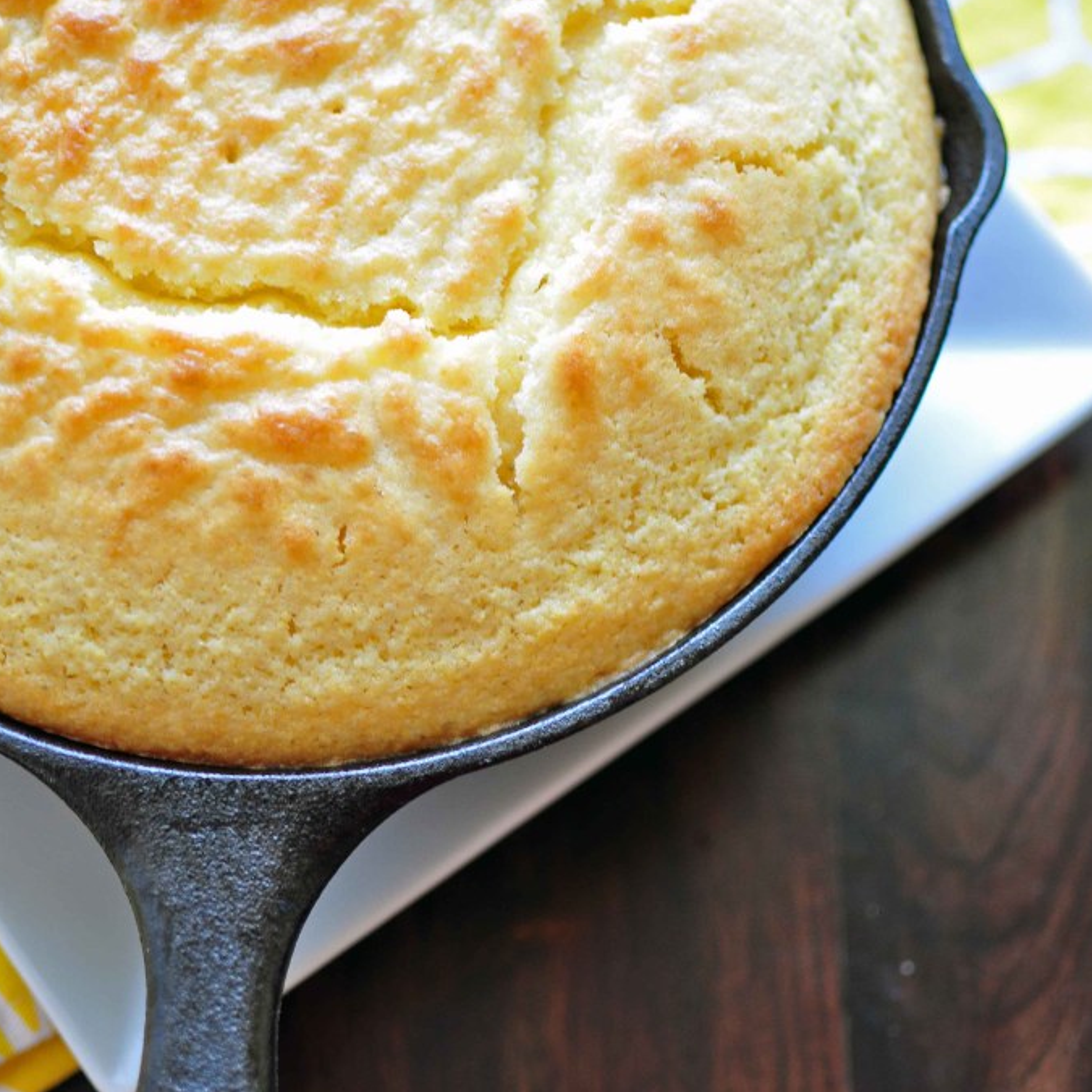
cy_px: 629
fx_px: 2414
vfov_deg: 25.5
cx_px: 545
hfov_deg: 25.5
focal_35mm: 68
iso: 320
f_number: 1.8
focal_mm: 35
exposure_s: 1/100
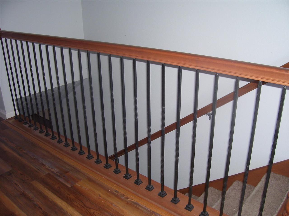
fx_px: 284
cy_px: 108
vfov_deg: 41.8
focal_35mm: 34
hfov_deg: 54.0
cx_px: 144
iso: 80
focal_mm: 5.6
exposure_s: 1/60
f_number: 2.7
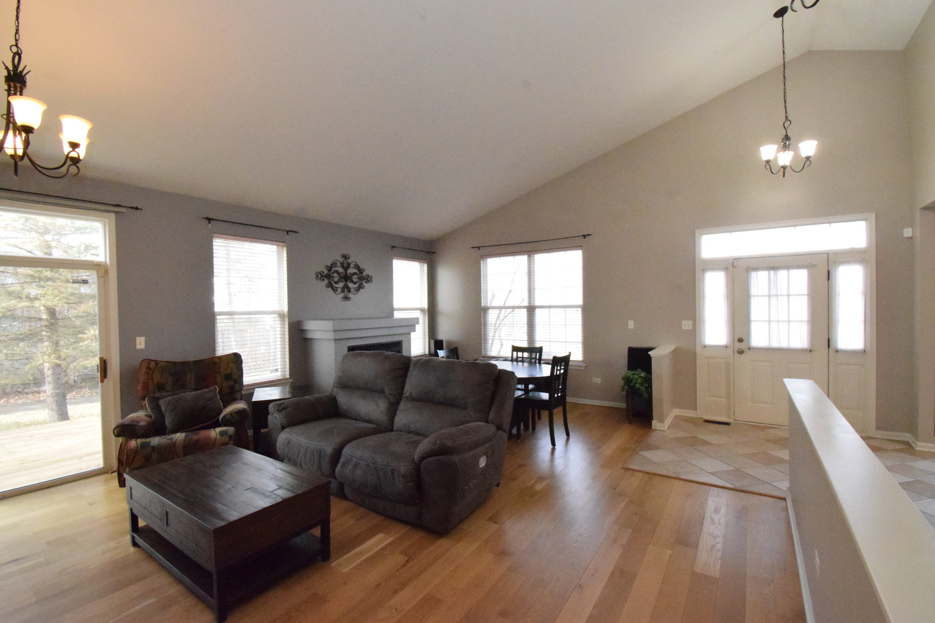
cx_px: 468
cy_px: 312
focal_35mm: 15
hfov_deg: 100.4
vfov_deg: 77.3
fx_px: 390
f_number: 16
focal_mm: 10
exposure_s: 1/125
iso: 12800
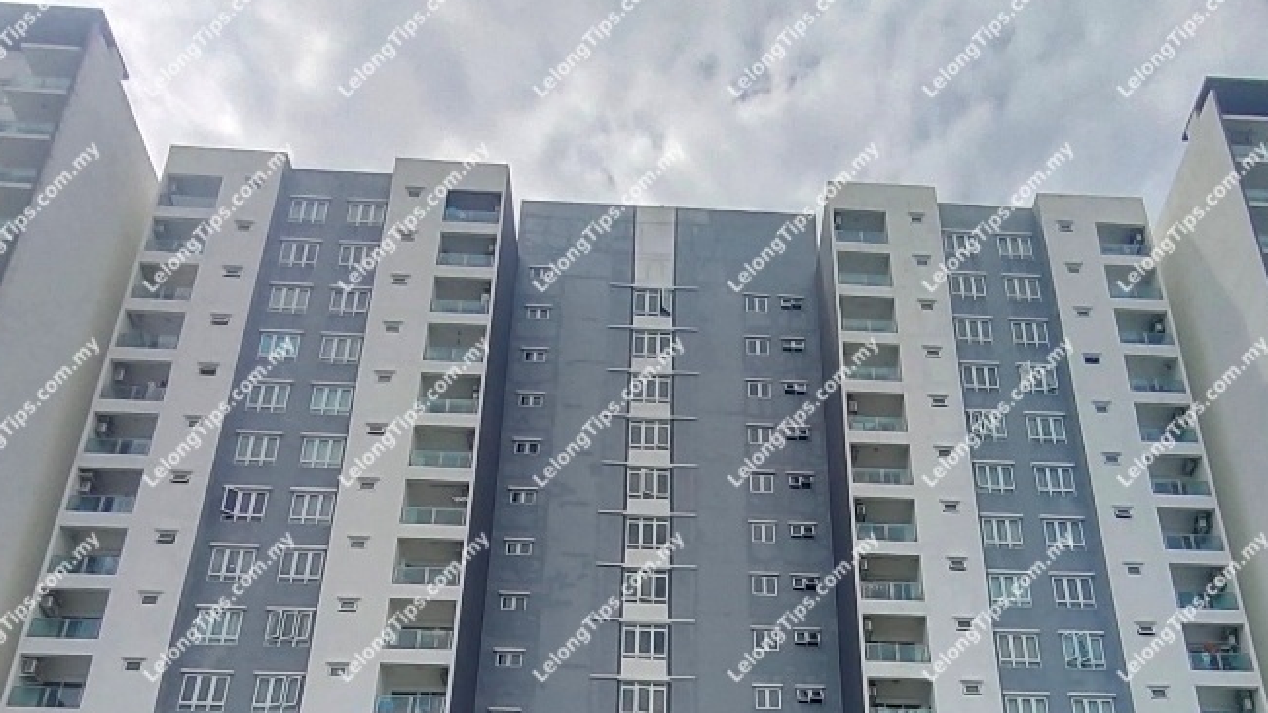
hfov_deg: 57.5
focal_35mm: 34
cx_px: 772
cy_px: 851
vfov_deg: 29.8
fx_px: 1143
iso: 50
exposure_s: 1/896
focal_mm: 1.66
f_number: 2.2
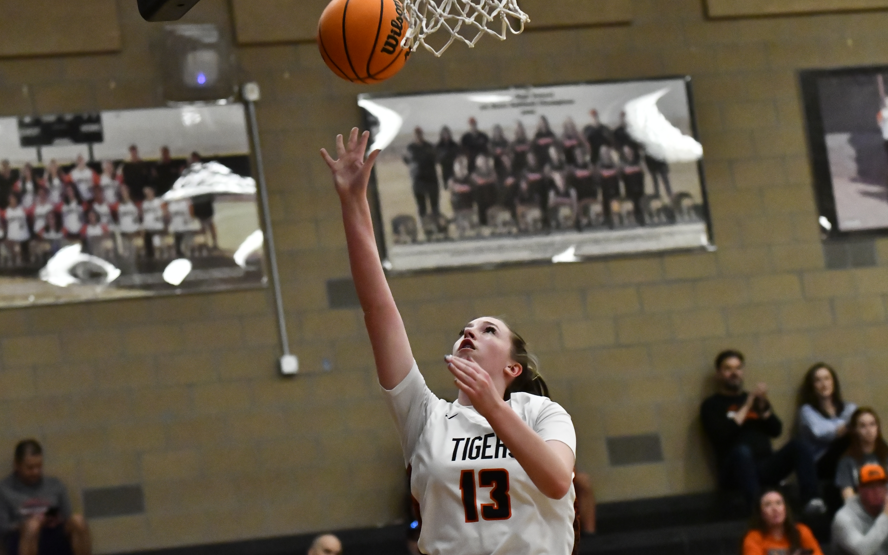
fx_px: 3775
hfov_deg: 13.4
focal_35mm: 156
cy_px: 266
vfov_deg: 8.4
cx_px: 444
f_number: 4
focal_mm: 102
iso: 10000
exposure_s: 1/1000
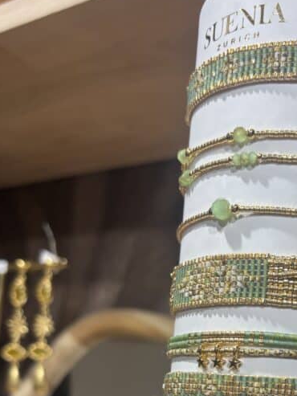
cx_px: 214
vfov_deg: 33.5
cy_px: 362
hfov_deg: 26.8
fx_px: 617
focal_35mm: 54
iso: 40
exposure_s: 1/178
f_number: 1.6
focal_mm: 5.96
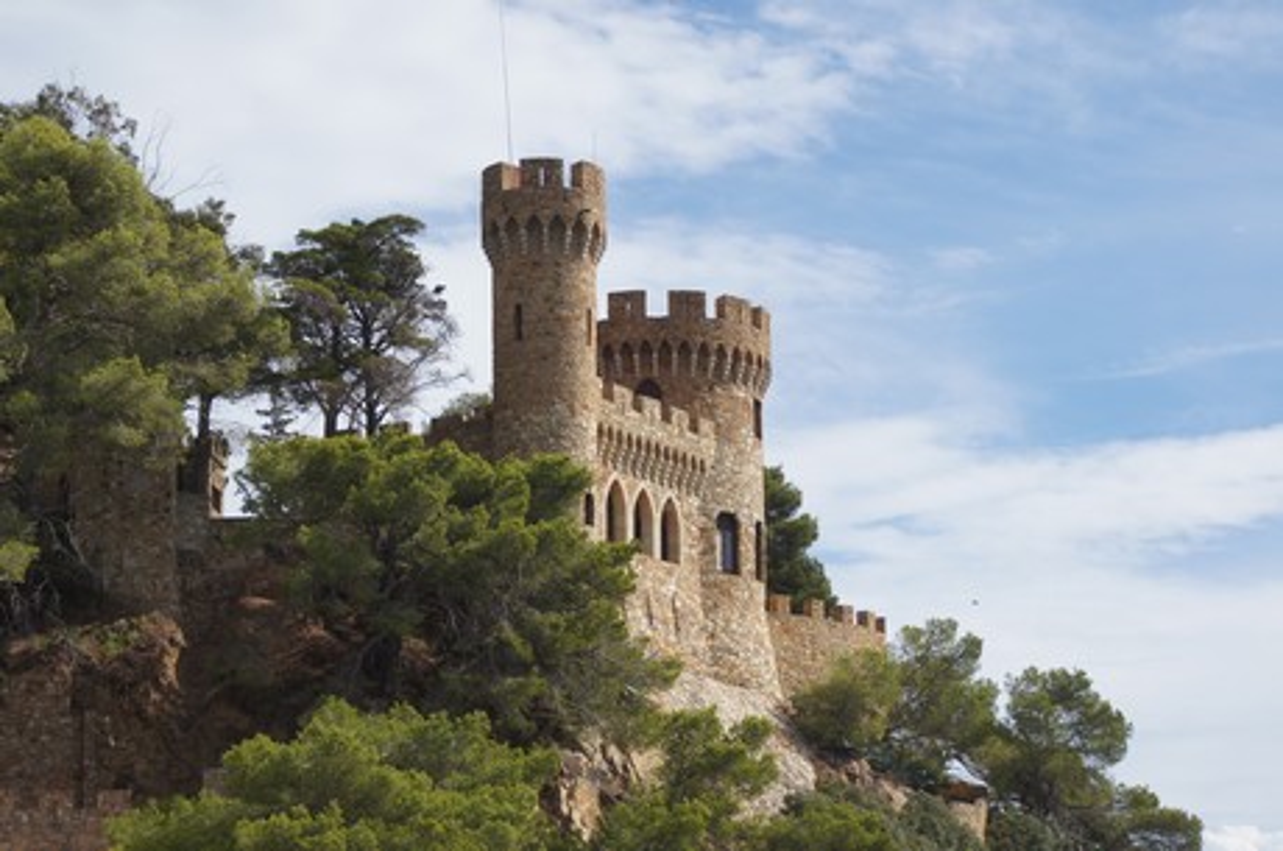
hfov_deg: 19.5
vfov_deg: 13.0
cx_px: 642
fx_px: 3736
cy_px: 426
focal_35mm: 105
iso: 100
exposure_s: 1/320
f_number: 8
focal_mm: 70
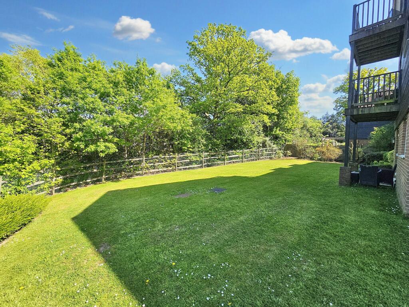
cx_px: 204
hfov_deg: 106.2
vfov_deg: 89.9
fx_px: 154
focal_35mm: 13
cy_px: 154
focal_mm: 2.2
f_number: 2.2
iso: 50
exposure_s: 1/917
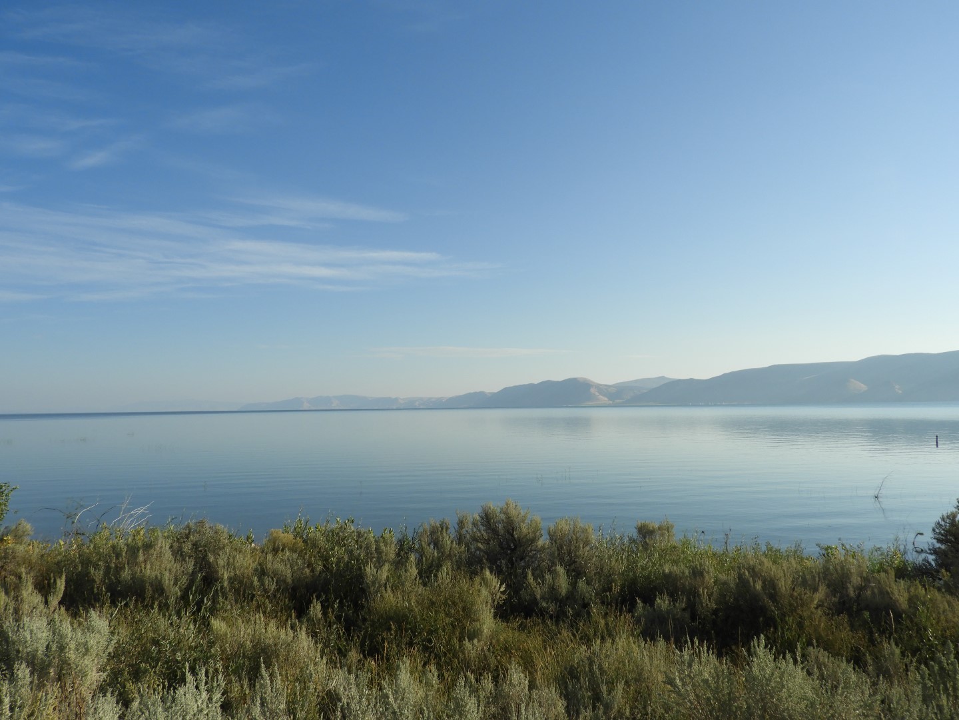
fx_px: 831
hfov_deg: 60.0
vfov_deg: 46.8
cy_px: 360
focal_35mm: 30
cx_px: 480
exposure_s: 1/1600
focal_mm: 5.4
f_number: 3.5
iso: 100
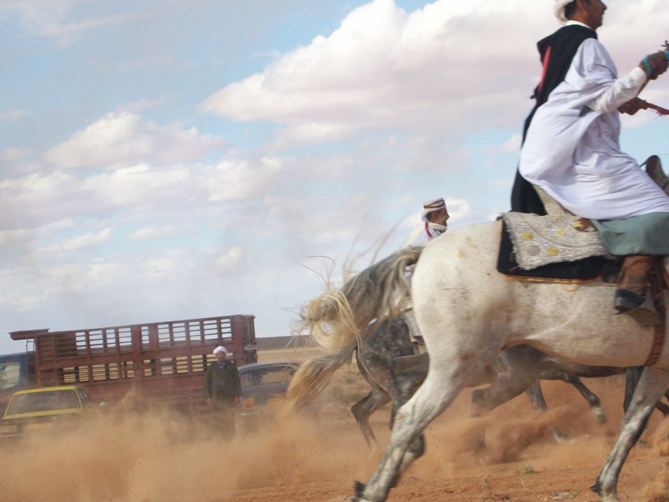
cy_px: 223
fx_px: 2435
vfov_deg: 11.8
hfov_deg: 15.6
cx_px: 438
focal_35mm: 126
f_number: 4.3
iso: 64
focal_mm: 14.3
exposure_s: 1/500
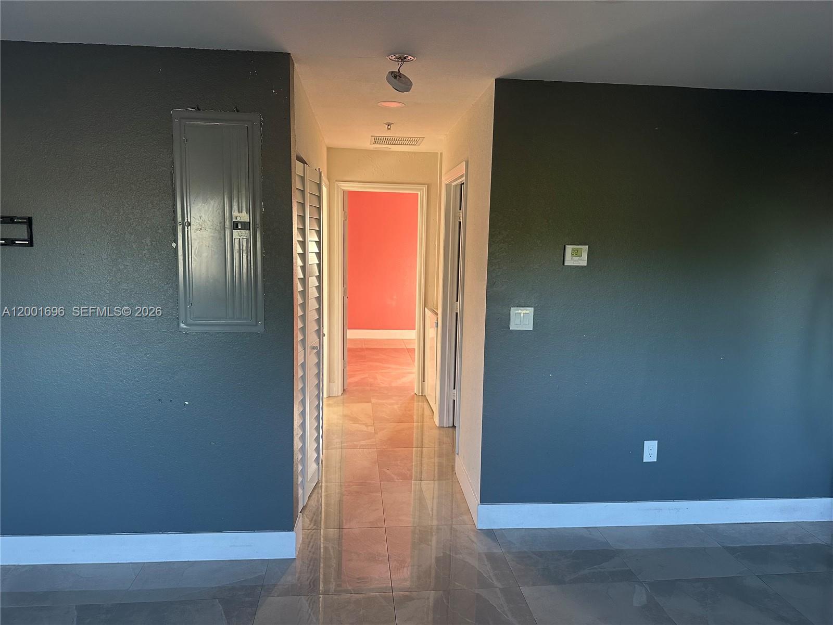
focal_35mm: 24
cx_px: 416
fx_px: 578
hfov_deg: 71.6
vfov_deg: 56.8
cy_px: 312
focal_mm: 6.86
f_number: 1.78
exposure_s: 1/105
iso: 250
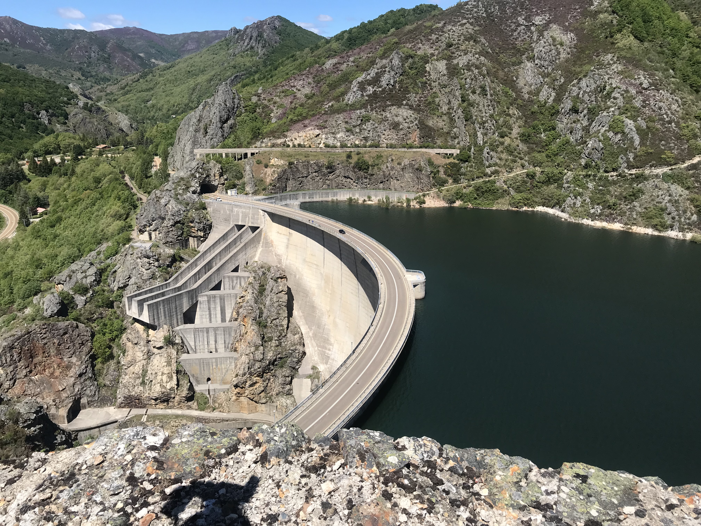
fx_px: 567
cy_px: 263
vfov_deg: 49.7
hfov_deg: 63.4
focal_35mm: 28
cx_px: 350
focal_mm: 3.99
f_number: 1.8
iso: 20
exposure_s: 1/2336
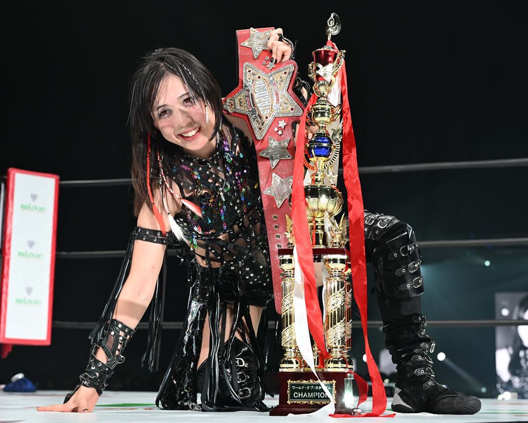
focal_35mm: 59
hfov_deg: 31.9
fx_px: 922
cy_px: 220
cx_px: 246
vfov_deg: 25.8
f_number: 4
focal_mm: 48
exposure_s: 1/640
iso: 1250
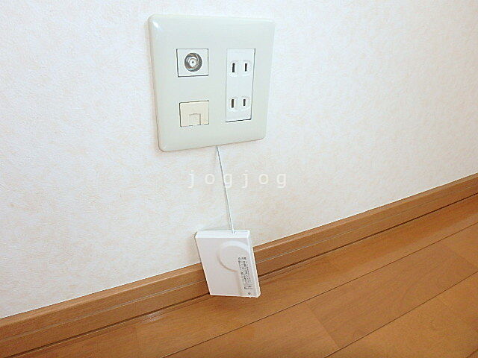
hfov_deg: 79.0
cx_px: 239
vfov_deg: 63.4
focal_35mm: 21
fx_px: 290
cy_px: 179
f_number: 3.5
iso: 250
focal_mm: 3.7
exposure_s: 1/30
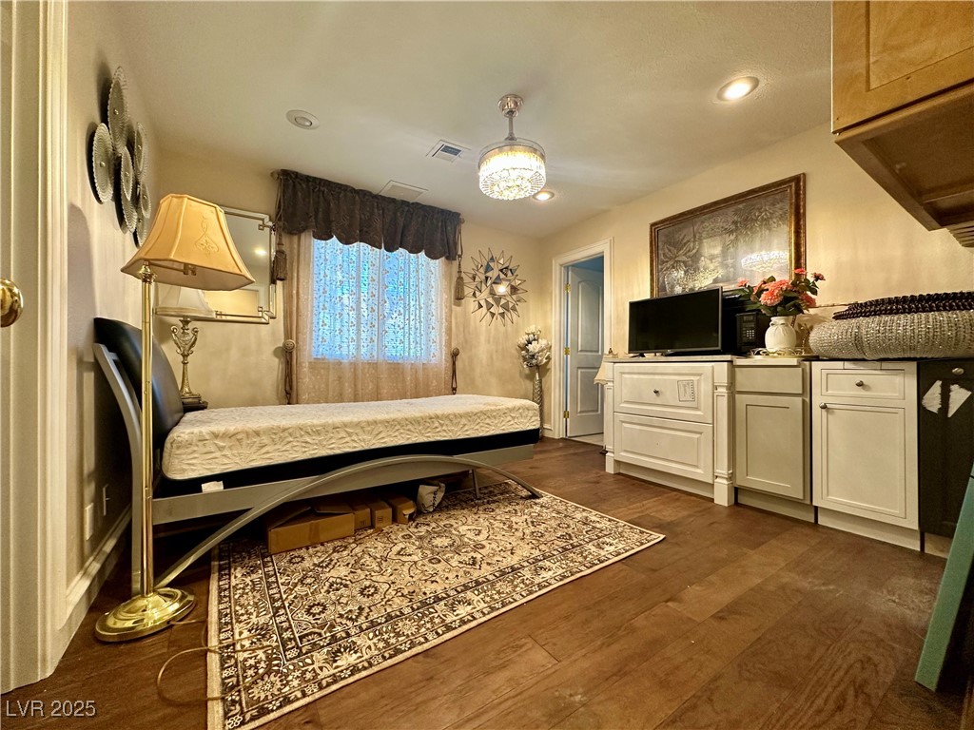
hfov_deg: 102.1
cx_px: 487
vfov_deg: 85.7
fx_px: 394
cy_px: 365
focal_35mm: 14
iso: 160
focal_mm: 2.22
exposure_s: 1/60
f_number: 2.2
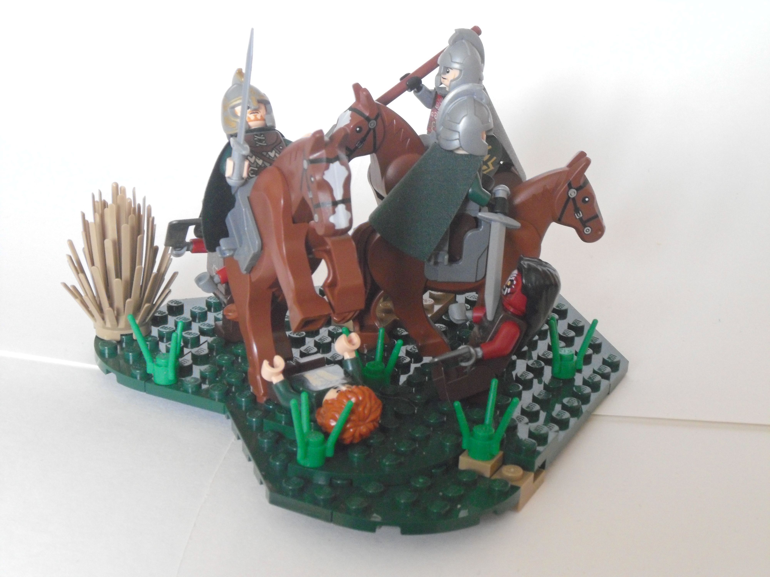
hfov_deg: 27.4
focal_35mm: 71
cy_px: 288
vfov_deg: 20.7
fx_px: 1579
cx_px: 385
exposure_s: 1/22
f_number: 6.1
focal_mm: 12.76
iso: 400
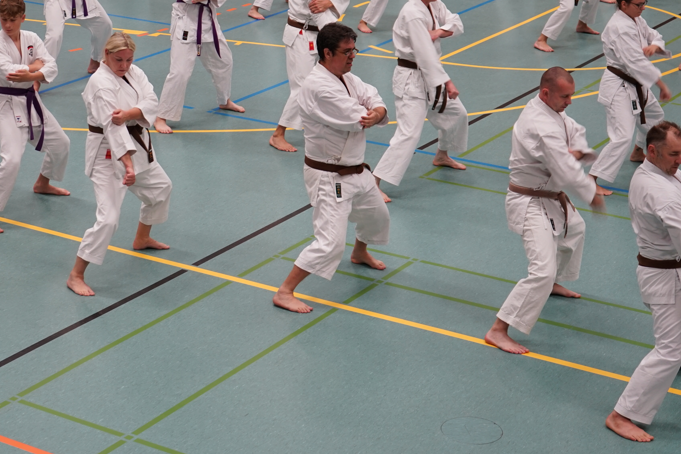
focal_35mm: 83
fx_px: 1570
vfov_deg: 16.4
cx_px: 187
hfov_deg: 24.3
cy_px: 113
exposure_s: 1/60
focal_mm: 47
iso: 640
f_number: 4.5
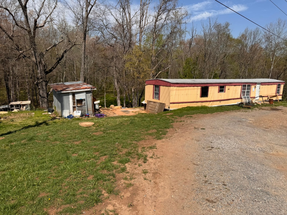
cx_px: 144
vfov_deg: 56.8
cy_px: 108
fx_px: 199
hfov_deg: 71.6
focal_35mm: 24
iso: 80
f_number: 1.78
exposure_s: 1/4950
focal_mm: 6.76
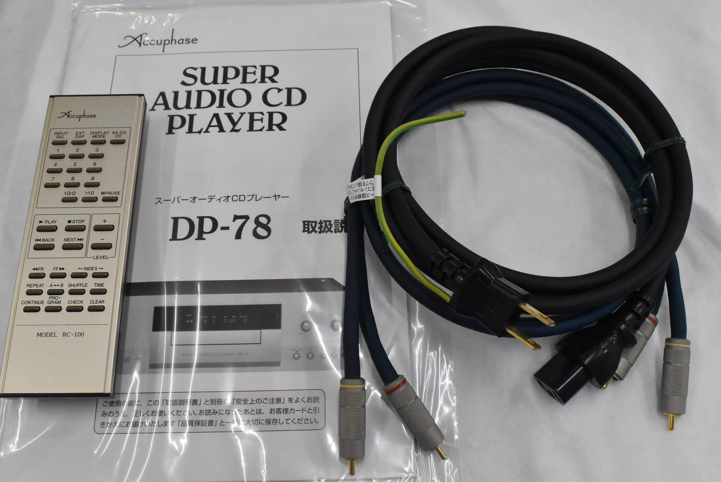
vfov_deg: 40.0
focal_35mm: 33
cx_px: 360
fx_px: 661
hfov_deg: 57.2
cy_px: 241
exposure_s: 1/500
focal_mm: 22
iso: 6400
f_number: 11
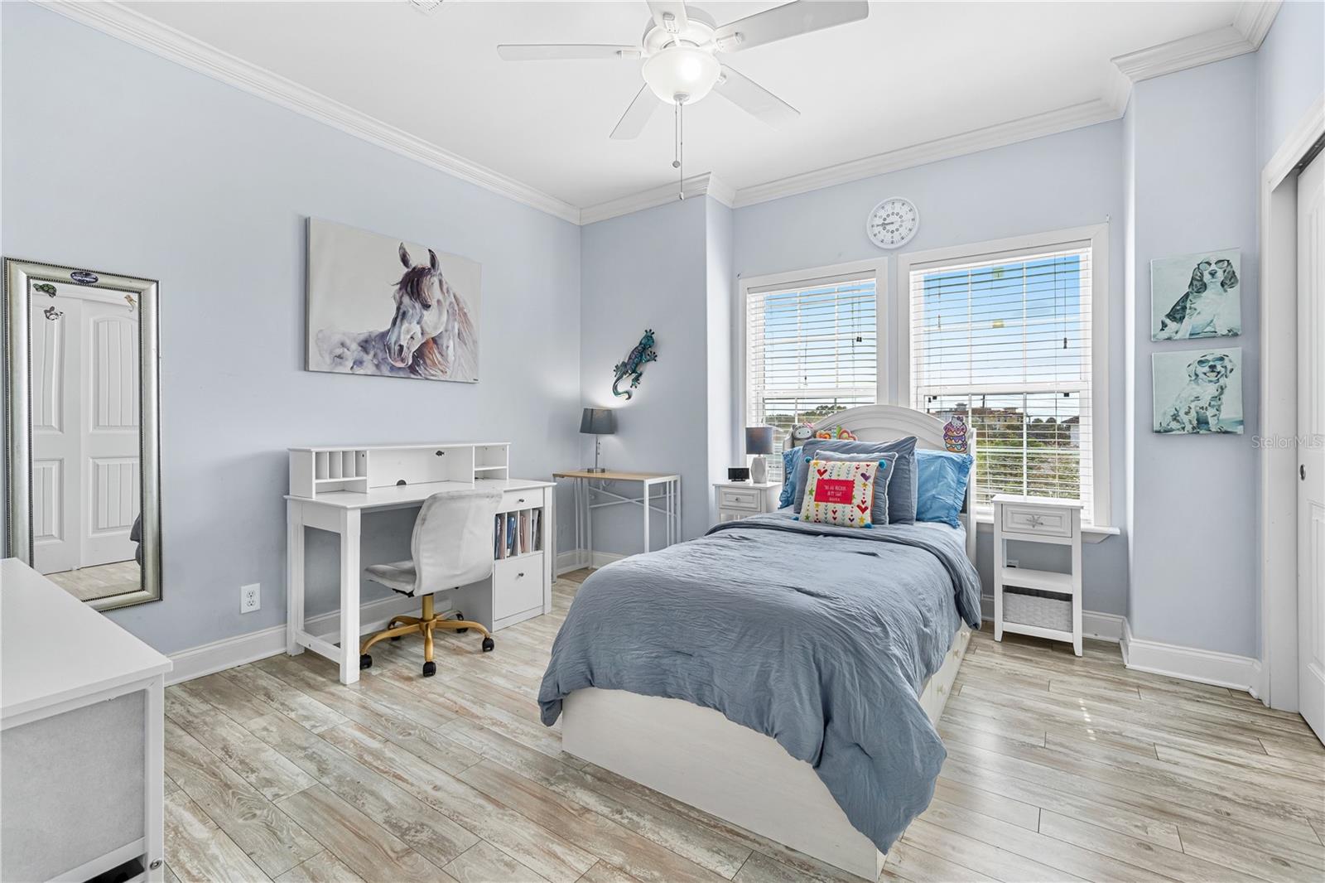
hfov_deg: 100.4
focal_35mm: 15
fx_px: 552
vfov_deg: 77.3
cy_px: 442
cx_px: 662
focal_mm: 10
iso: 250
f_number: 8
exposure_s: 1/1250
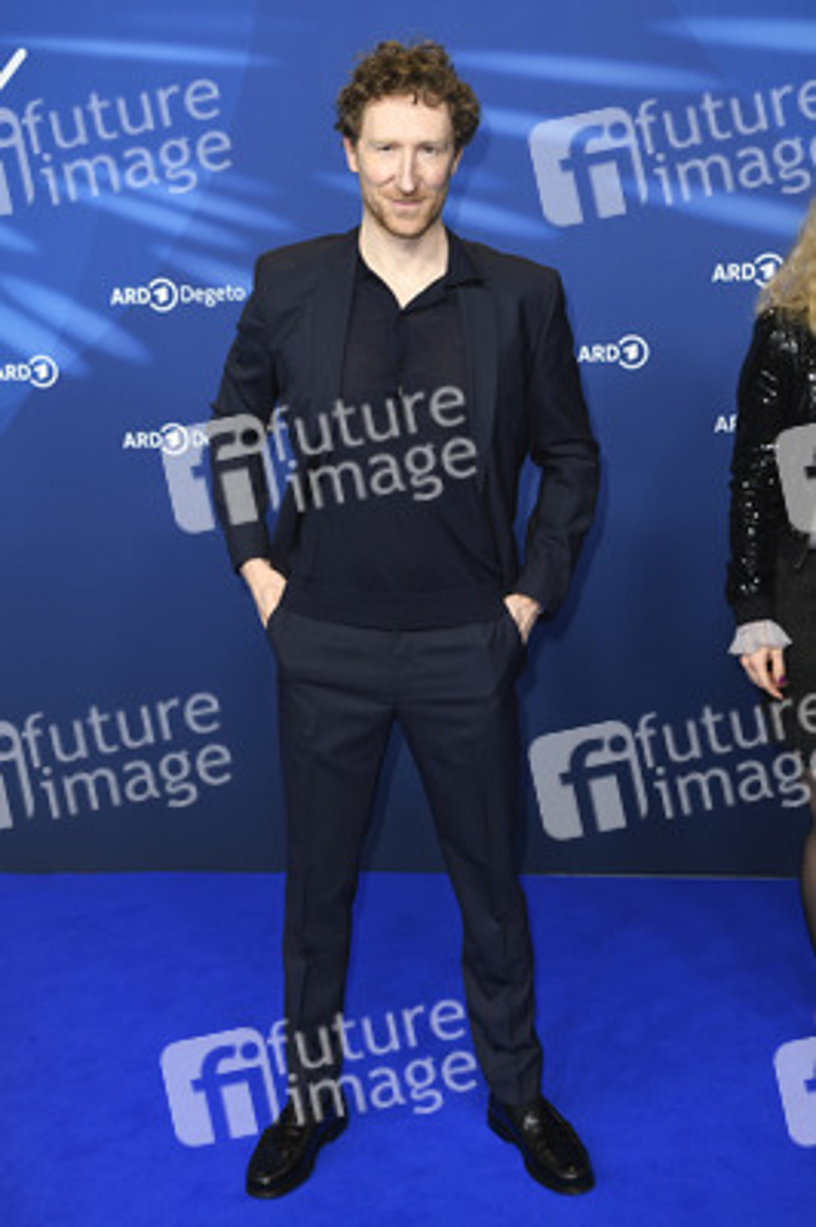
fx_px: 1703
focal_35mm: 50
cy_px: 614
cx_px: 408
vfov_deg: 39.6
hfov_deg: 26.9
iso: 800
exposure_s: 1/320
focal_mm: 50
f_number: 4
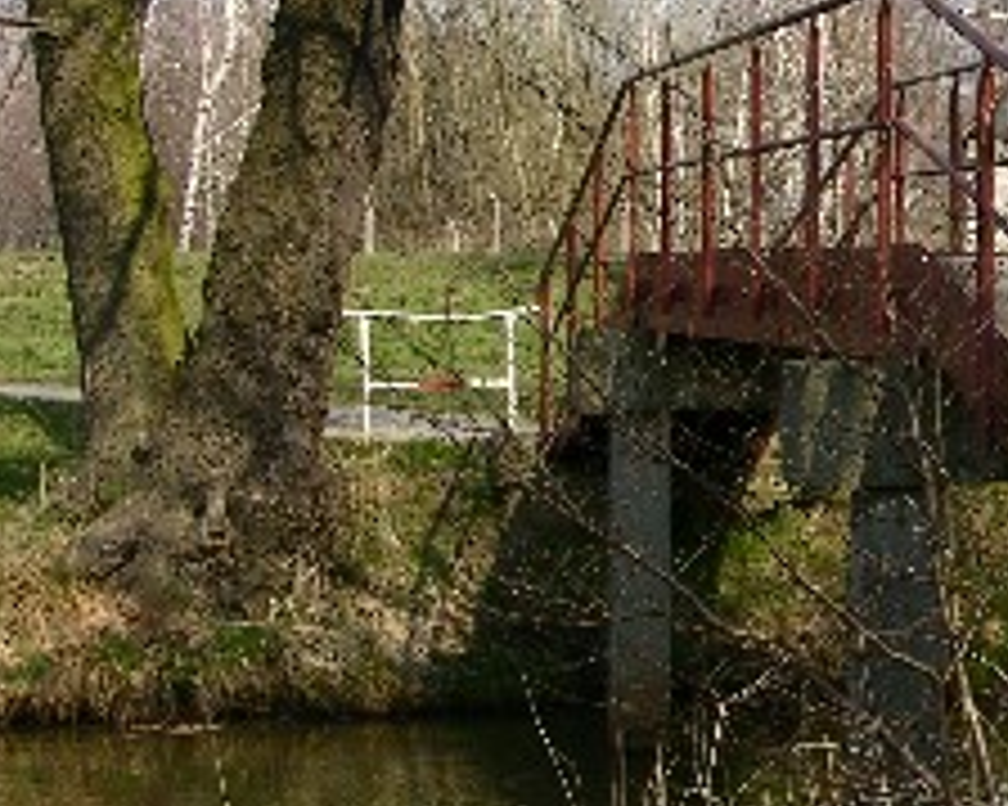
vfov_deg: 12.0
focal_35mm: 128
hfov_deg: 14.5
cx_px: 1226
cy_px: 248
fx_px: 3817
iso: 50
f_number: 7.6
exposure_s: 1/95
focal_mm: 12.7
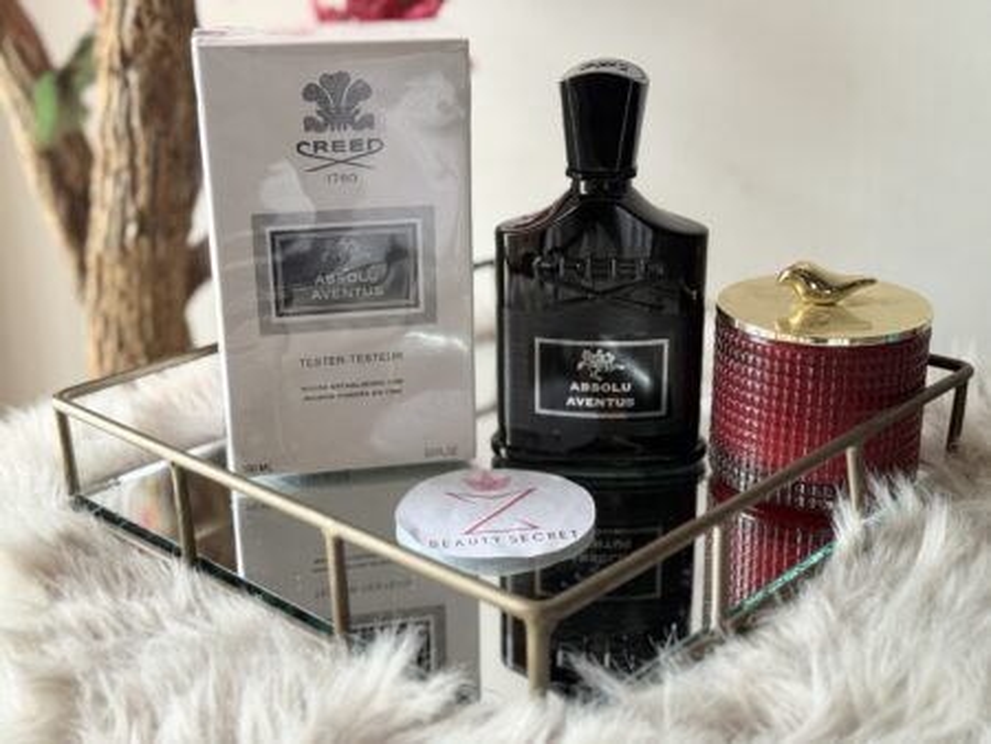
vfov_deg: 30.3
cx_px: 496
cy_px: 372
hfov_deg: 39.6
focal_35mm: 48
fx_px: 1375
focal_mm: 6.76
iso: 160
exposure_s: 1/60
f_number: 1.78
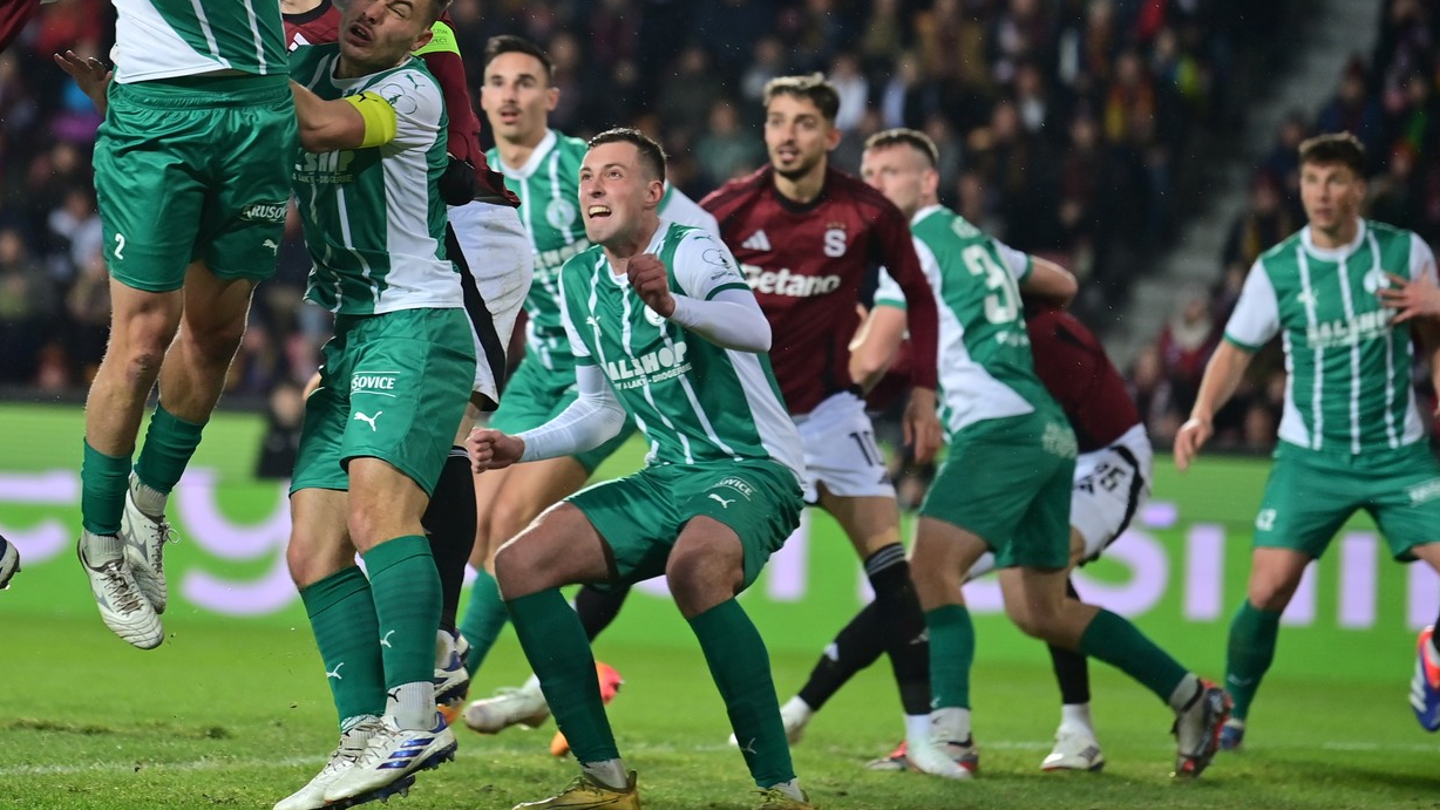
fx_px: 11723
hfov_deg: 7.0
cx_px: 434
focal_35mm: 307
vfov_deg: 4.0
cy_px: 145
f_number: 2.8
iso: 1000
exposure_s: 1/1000
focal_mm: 200
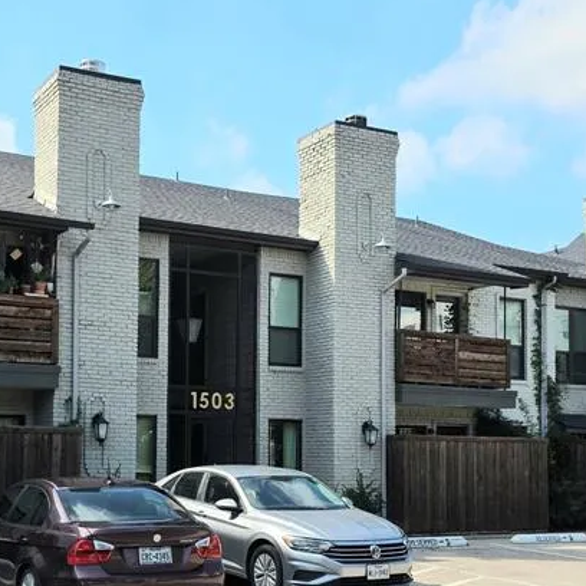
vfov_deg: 33.1
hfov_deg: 33.1
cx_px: 191
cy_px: 391
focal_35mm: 51
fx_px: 977
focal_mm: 6.25
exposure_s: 1/5000
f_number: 1.7
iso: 80
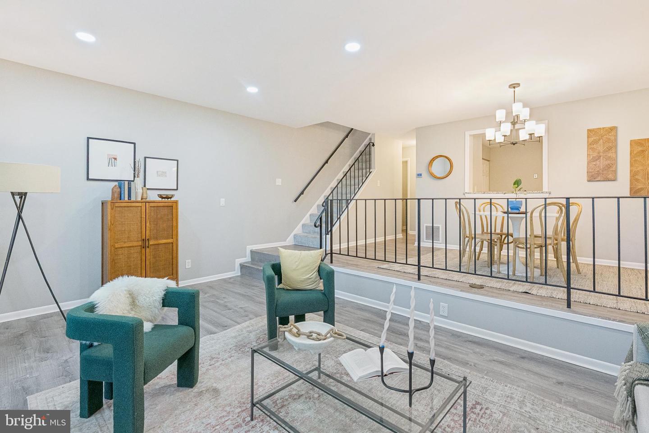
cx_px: 324
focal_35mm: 16
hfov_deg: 96.7
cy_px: 216
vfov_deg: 73.8
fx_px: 289
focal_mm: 16
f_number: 5.6
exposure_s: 1/125
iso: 2500
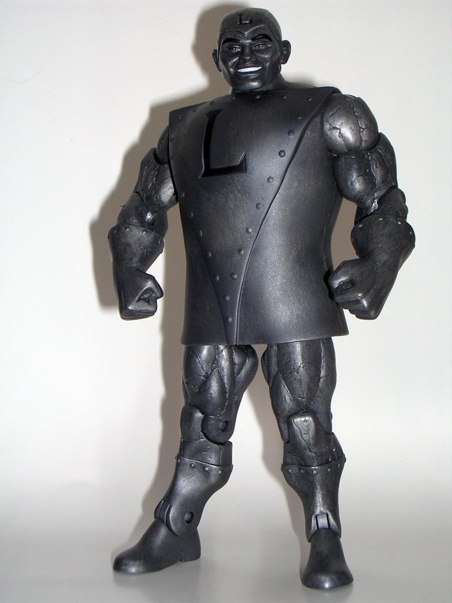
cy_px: 302
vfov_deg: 34.3
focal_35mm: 56
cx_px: 226
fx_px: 975
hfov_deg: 26.1
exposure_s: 1/60
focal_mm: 8.5
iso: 50
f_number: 3.3
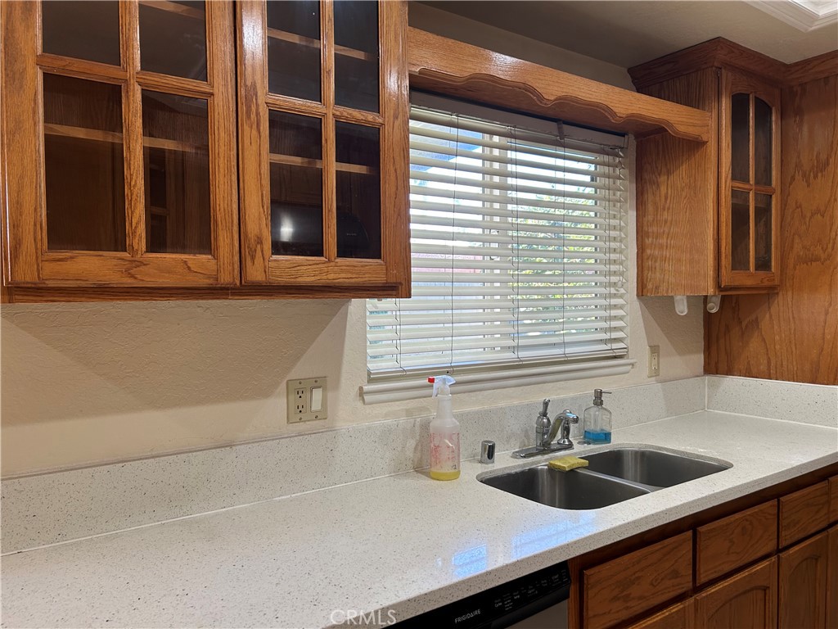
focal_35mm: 26
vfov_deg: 53.1
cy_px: 314
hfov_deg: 67.3
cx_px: 419
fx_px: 629
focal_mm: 5.7
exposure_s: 1/120
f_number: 1.5
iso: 80
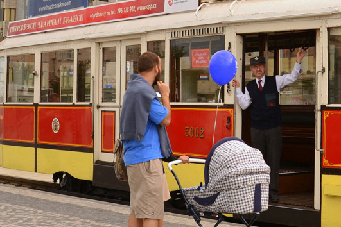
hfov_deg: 27.2
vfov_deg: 19.1
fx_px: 674
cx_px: 321
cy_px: 67
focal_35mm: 71
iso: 100
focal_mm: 21
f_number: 7.1
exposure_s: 1/200
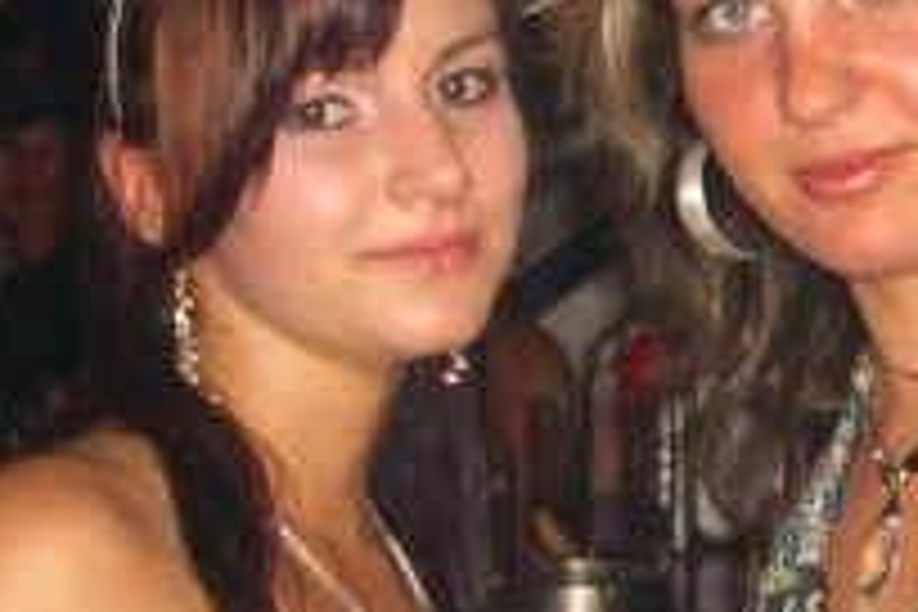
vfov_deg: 11.8
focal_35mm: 116
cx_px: 900
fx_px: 2958
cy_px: 432
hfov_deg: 17.3
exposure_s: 1/60
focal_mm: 7.9
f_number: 2.8
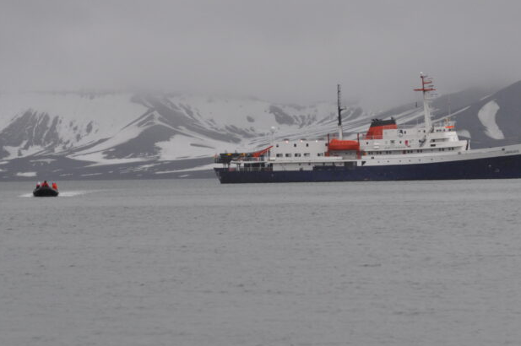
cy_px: 170
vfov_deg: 6.7
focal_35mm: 204
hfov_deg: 10.1
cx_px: 329
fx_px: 2949
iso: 500
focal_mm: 82
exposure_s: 1/1600
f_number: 7.1
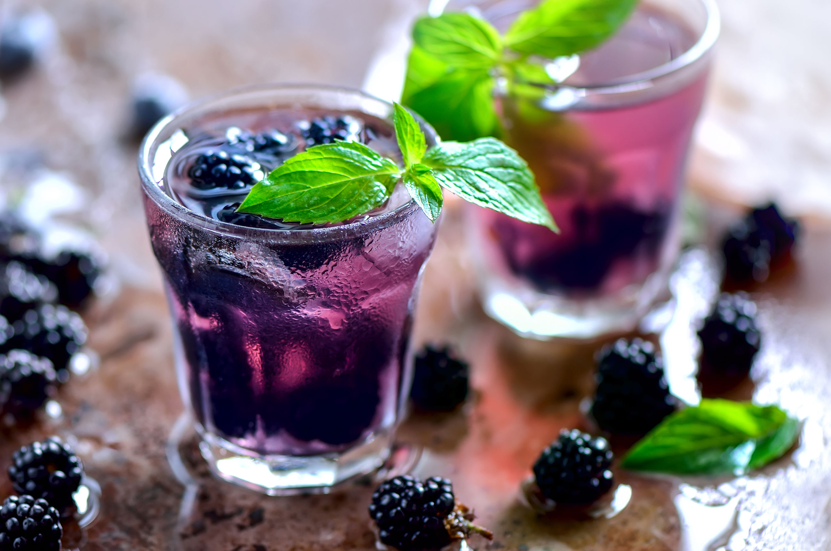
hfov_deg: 13.1
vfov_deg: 8.7
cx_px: 416
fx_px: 3628
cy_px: 276
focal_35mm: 158
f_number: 3.5
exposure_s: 2.5
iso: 100
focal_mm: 105
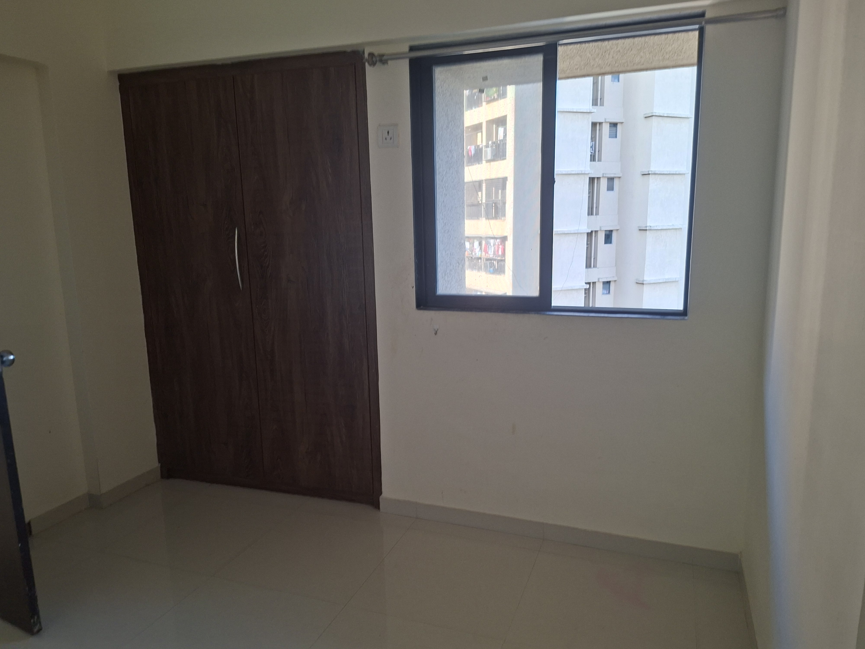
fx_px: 575
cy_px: 324
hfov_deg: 73.9
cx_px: 432
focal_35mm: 23
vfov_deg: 58.9
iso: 64
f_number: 1.8
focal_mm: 5.54
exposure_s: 1/100
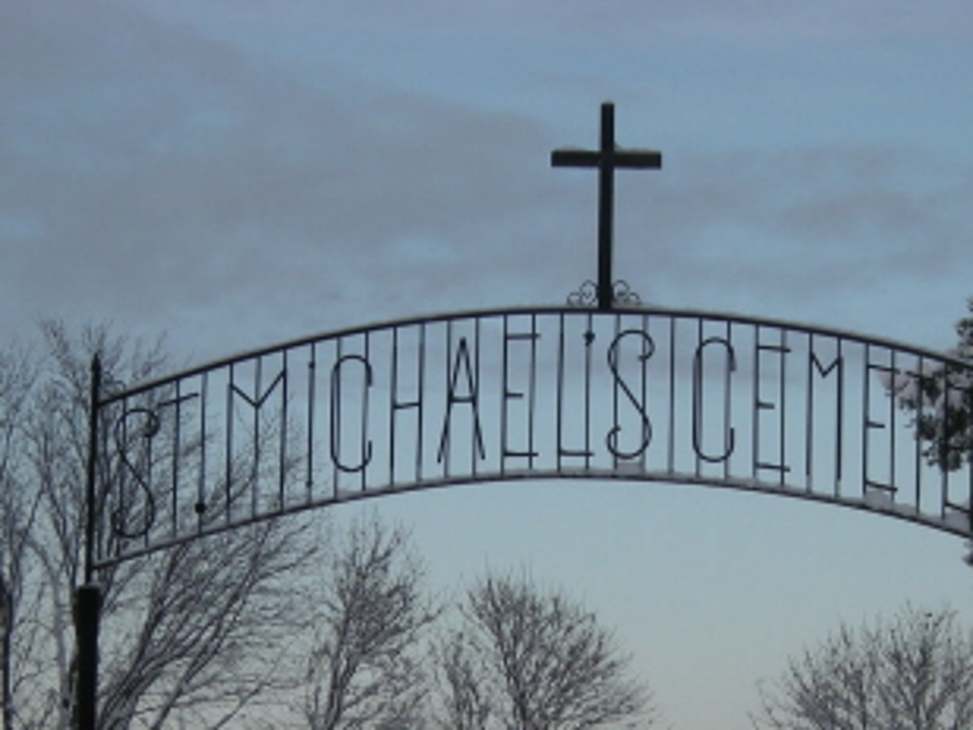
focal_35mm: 143
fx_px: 4021
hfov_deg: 13.8
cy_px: 727
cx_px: 504
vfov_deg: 10.3
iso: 64
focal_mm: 11.5
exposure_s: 1/152
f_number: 4.4
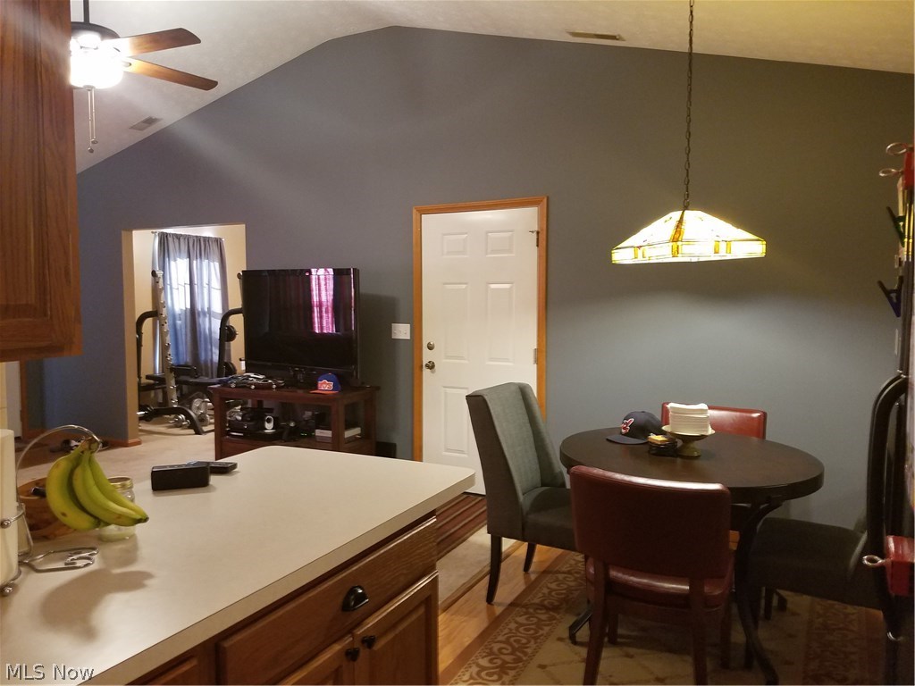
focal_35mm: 26
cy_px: 343
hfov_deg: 67.3
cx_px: 458
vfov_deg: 53.1
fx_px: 687
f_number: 1.7
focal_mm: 4.2
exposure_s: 1/11
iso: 200
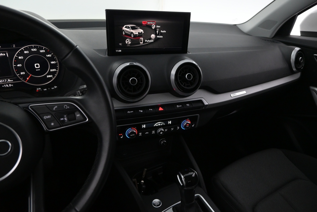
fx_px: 211
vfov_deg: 53.1
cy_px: 106
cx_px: 158
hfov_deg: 73.7
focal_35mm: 24
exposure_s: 1/80
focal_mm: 16
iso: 2500
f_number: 4.5
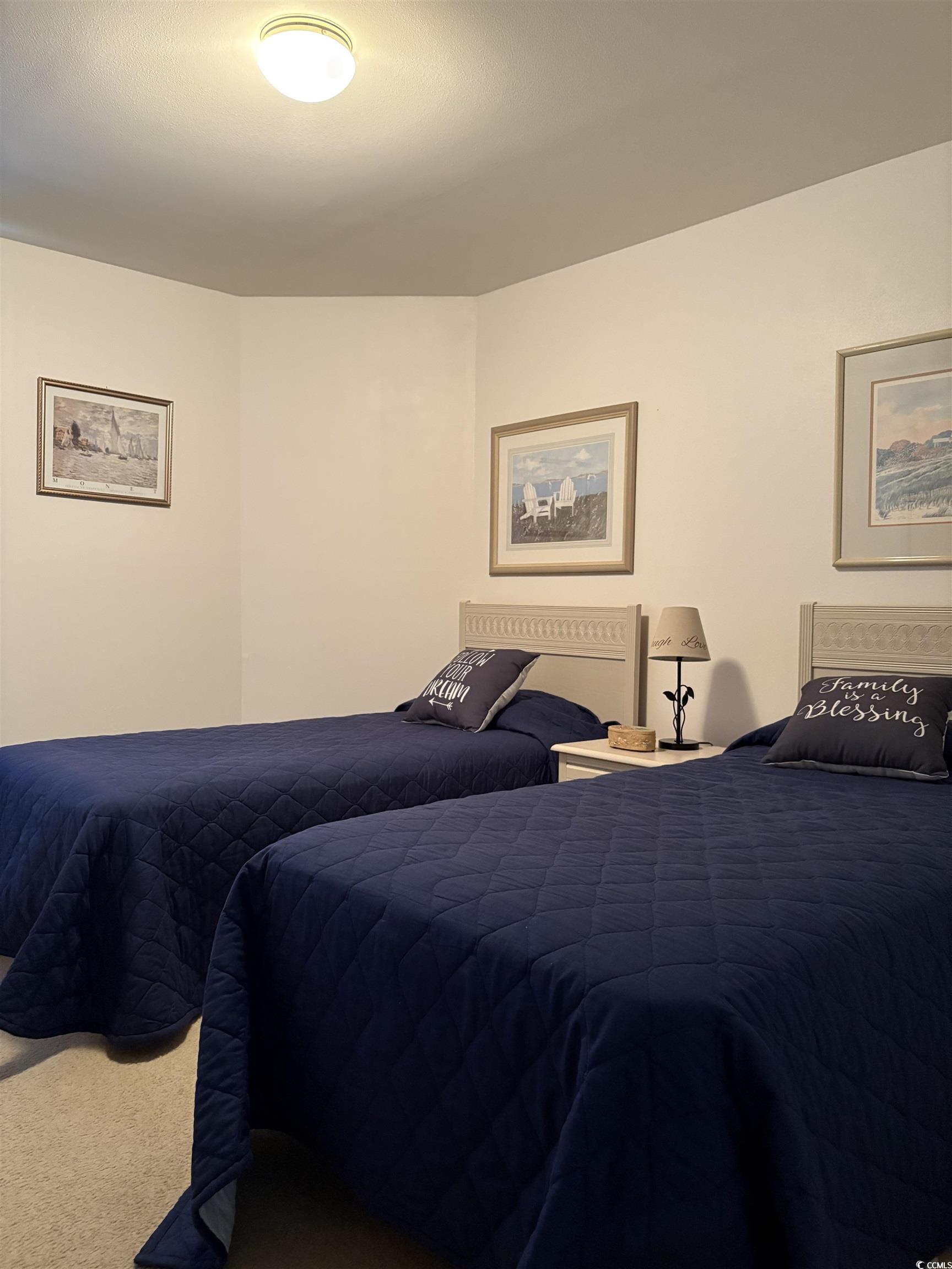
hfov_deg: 53.1
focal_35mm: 26
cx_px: 476
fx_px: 953
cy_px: 634
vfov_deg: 67.3
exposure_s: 1/40
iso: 500
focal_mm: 5.96
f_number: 1.6
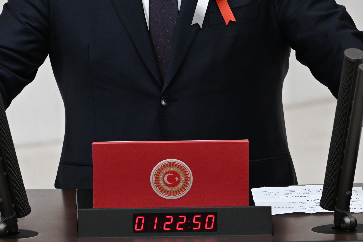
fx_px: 13639
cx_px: 154
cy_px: -15
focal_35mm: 1353
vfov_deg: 1.0
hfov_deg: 1.5
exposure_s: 1/320
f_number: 4
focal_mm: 400
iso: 1600
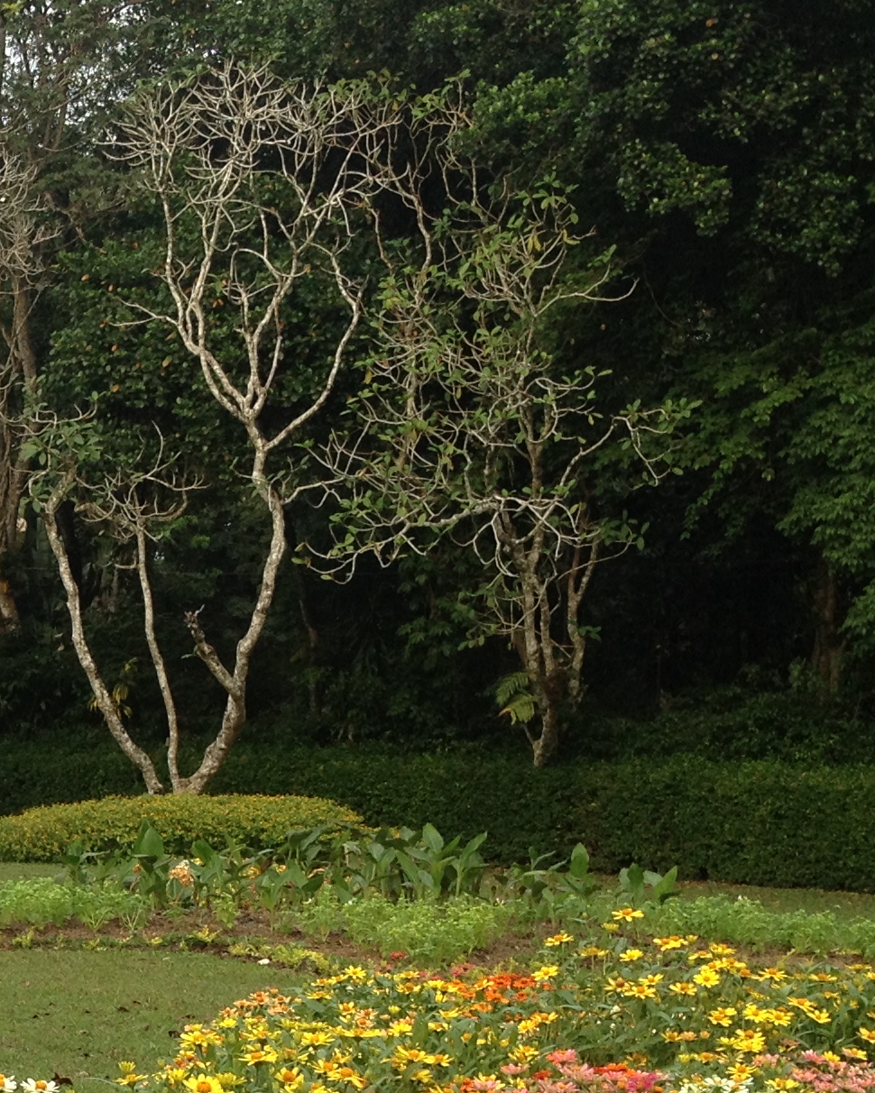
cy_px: 910
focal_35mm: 92
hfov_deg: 15.3
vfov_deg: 20.5
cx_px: -474
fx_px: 2977
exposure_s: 1/292
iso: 50
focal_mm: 4.28
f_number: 2.4
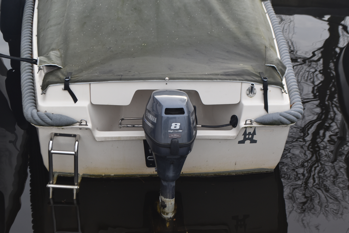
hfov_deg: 28.1
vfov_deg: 19.0
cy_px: 116
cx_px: 174
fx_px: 699
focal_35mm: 72
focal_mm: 48
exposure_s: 1/160
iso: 400
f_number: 6.3
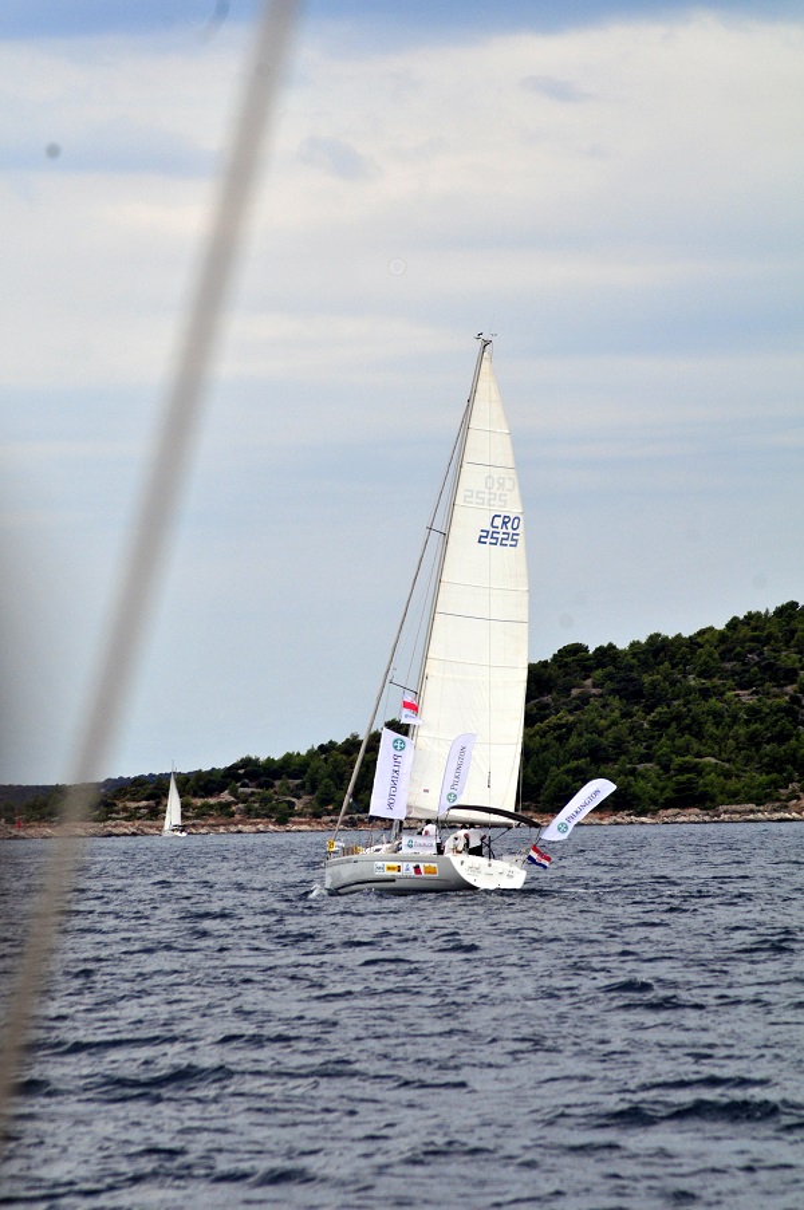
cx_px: 402
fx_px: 9065
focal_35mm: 270
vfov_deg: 7.6
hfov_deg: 5.1
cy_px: 605
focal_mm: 180
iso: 320
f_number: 9
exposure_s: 1/640
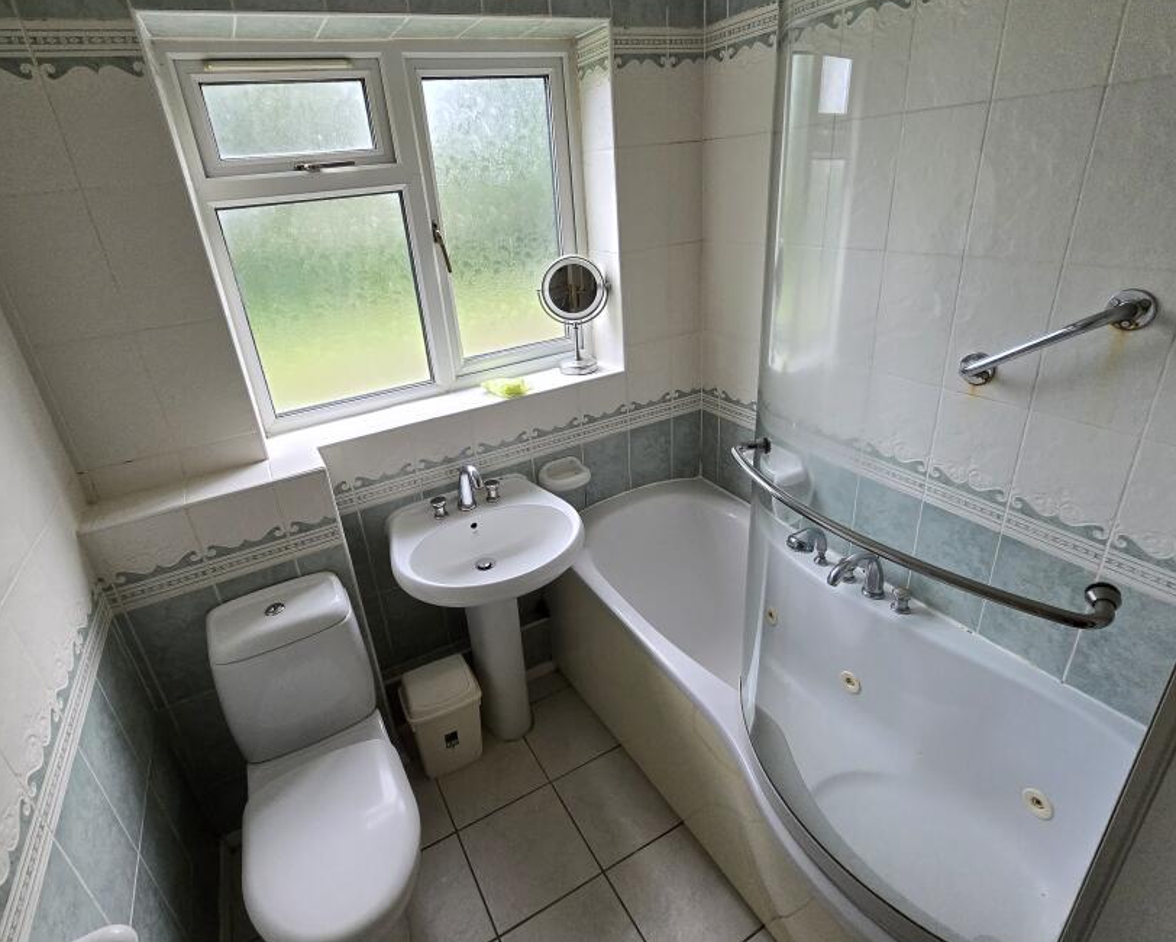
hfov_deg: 93.0
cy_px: 446
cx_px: 552
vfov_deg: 80.3
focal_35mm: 16
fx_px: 557
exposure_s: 1/359
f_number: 2.2
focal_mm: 2.2
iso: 320
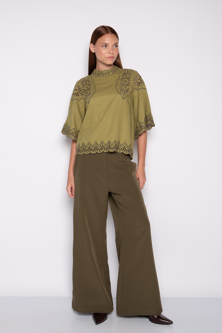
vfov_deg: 50.7
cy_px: 166
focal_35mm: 38
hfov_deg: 35.0
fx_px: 352
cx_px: 111
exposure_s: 1/160
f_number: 7.1
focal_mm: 38
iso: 200
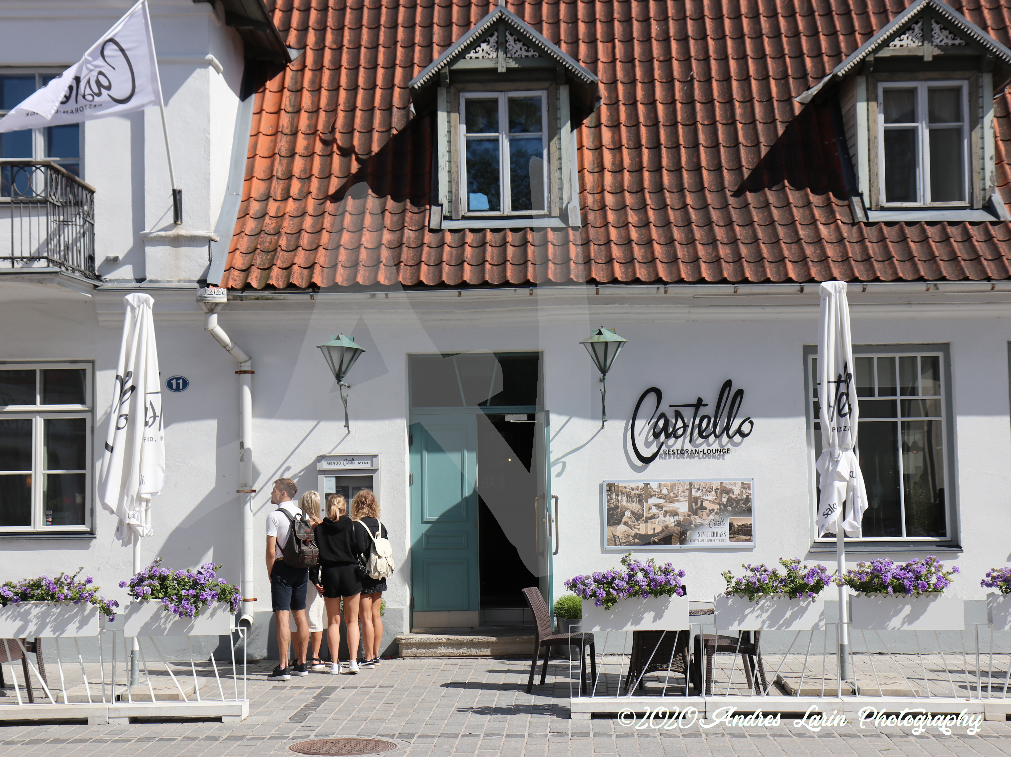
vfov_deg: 56.8
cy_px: 378
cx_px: 506
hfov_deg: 71.6
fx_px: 701
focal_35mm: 24
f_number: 2.8
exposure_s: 1/1562
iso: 100
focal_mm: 4.5
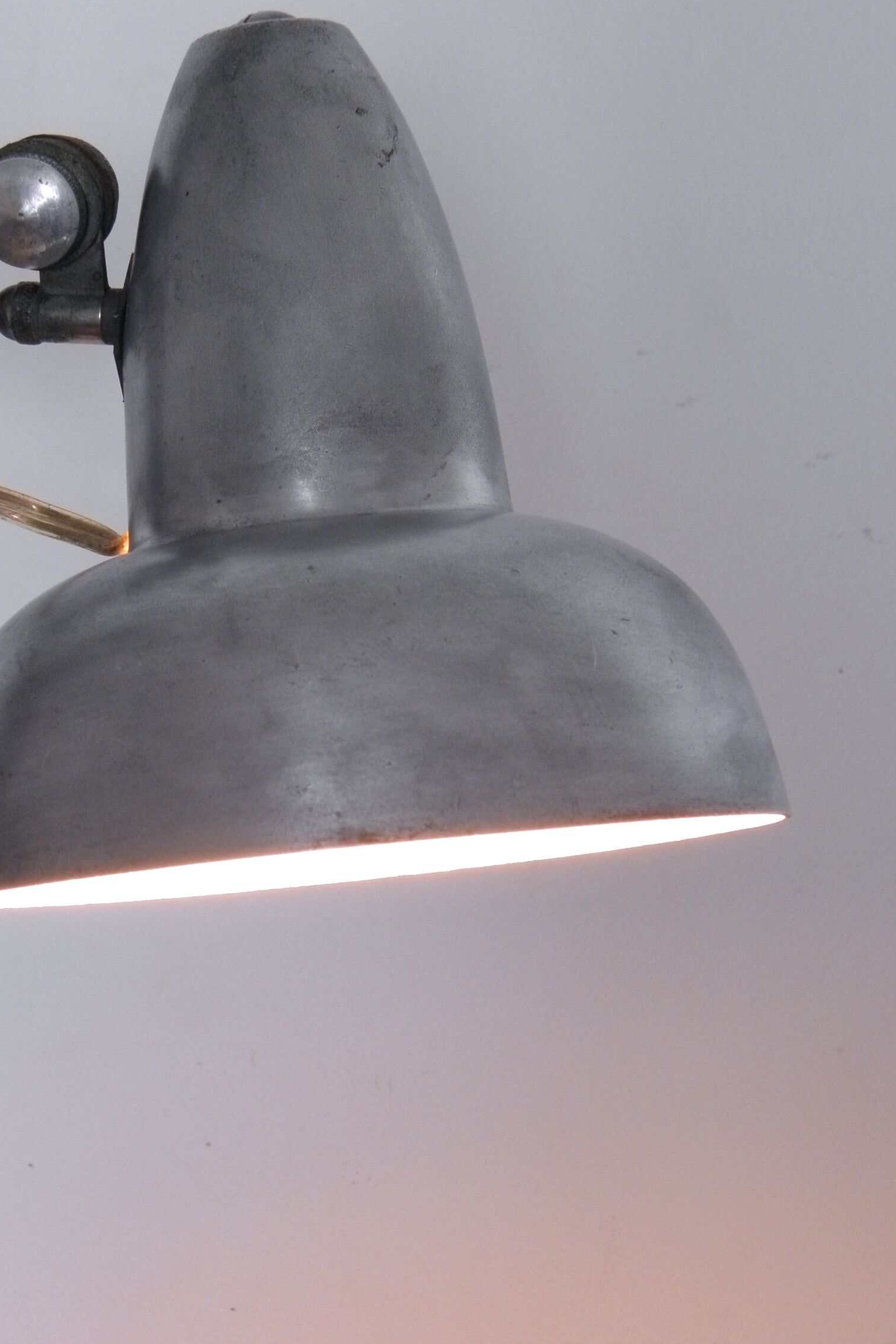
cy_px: 588
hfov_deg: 13.0
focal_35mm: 105
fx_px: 3919
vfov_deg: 19.4
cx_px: 337
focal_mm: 16
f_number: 4.5
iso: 200
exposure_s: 1/25
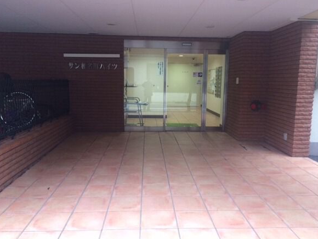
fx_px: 276
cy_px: 119
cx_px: 162
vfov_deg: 46.8
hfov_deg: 60.0
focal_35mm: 30
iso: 50
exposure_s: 1/30
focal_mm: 4.15
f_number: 2.2
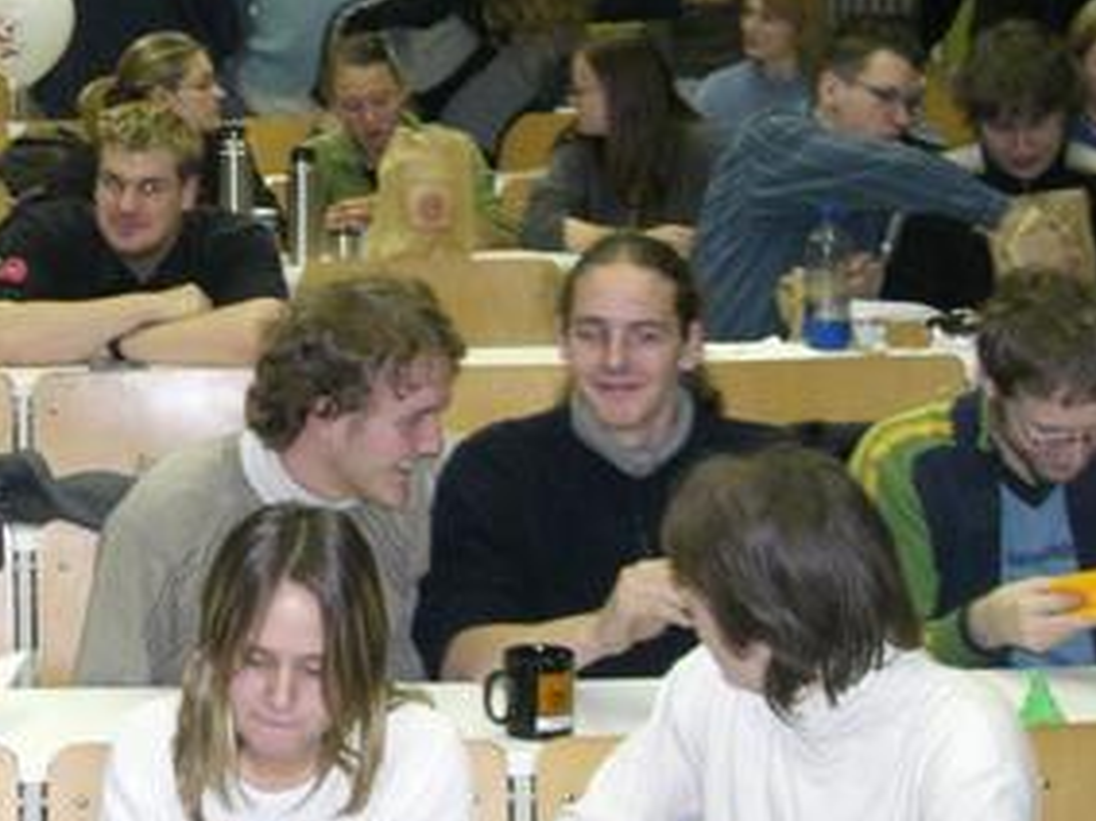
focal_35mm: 86
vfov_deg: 16.9
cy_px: 50
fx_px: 2722
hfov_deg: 21.9
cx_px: -4
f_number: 3.1
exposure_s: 1/60
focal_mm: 6.3
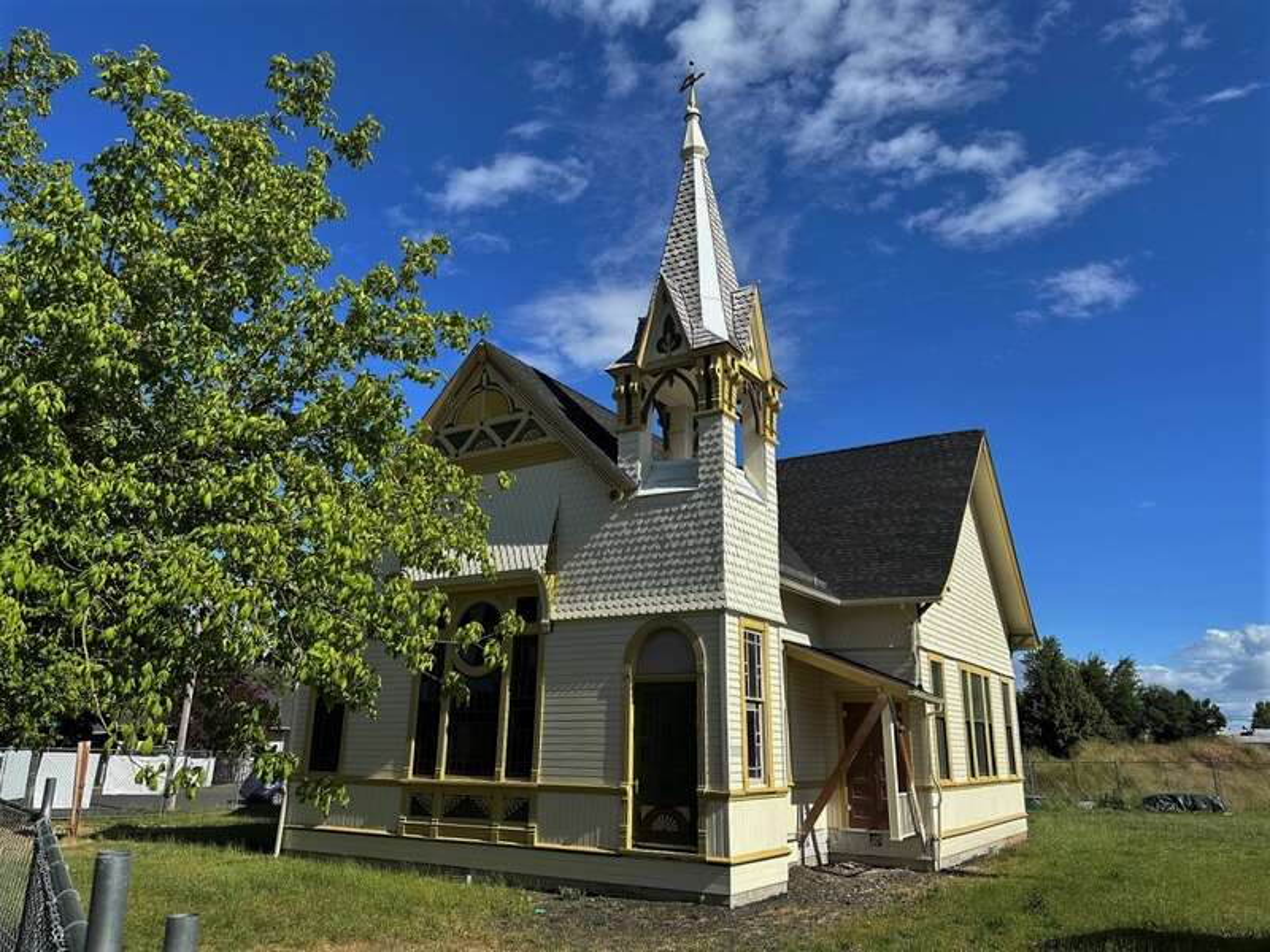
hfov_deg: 71.6
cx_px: 635
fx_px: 881
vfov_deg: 56.8
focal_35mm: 24
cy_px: 476
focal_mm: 6.86
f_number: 1.78
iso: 80
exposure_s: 1/4762
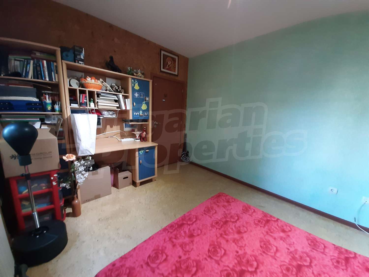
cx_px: 184
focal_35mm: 13
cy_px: 138
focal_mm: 1.42
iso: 320
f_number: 2.2
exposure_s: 1/25
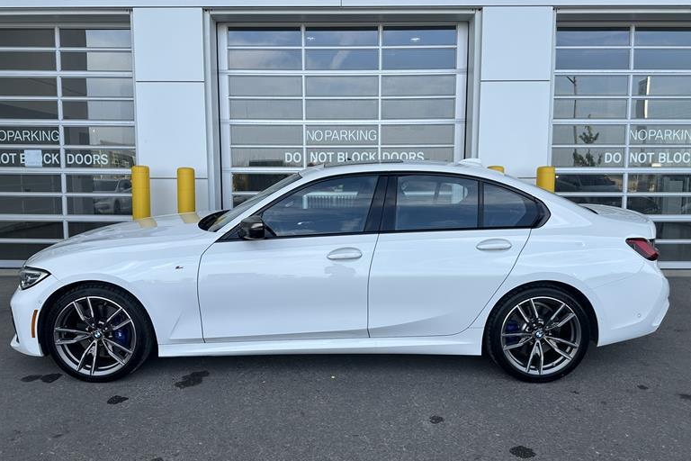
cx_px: 345
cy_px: 219
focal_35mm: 26
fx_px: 499
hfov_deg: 69.4
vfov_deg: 49.5
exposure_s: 1/1083
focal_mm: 6.86
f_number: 1.78
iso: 80
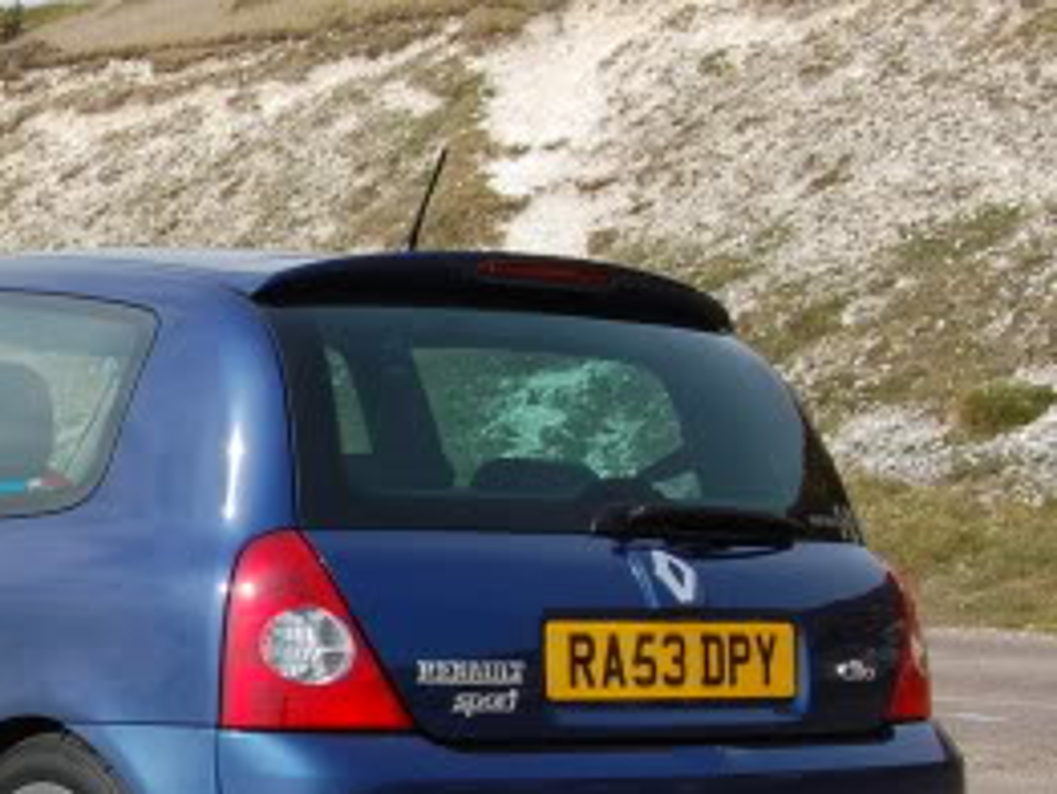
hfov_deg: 18.8
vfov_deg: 15.2
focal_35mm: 97
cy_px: 492
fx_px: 2963
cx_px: -302
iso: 200
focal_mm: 22
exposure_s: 1/100
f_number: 16
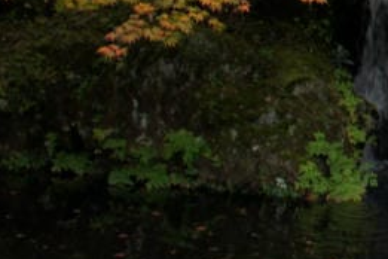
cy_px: -270
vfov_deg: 10.2
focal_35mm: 124
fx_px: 1336
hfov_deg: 14.3
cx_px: 722
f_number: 4.5
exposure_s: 1/40
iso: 200
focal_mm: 18
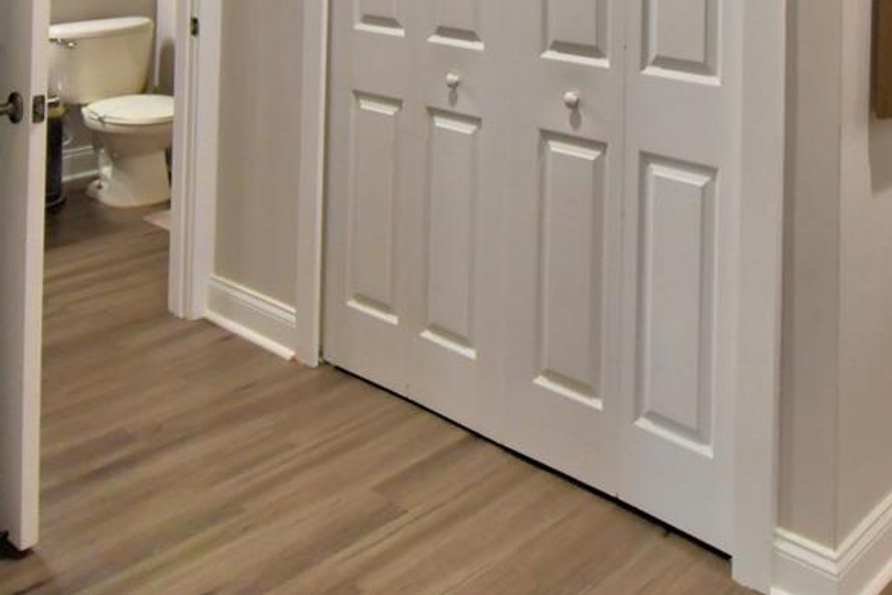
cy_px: -137
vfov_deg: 28.1
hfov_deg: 45.4
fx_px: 1016
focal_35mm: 41
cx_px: 689
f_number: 4.5
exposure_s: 1/40
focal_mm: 10
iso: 400
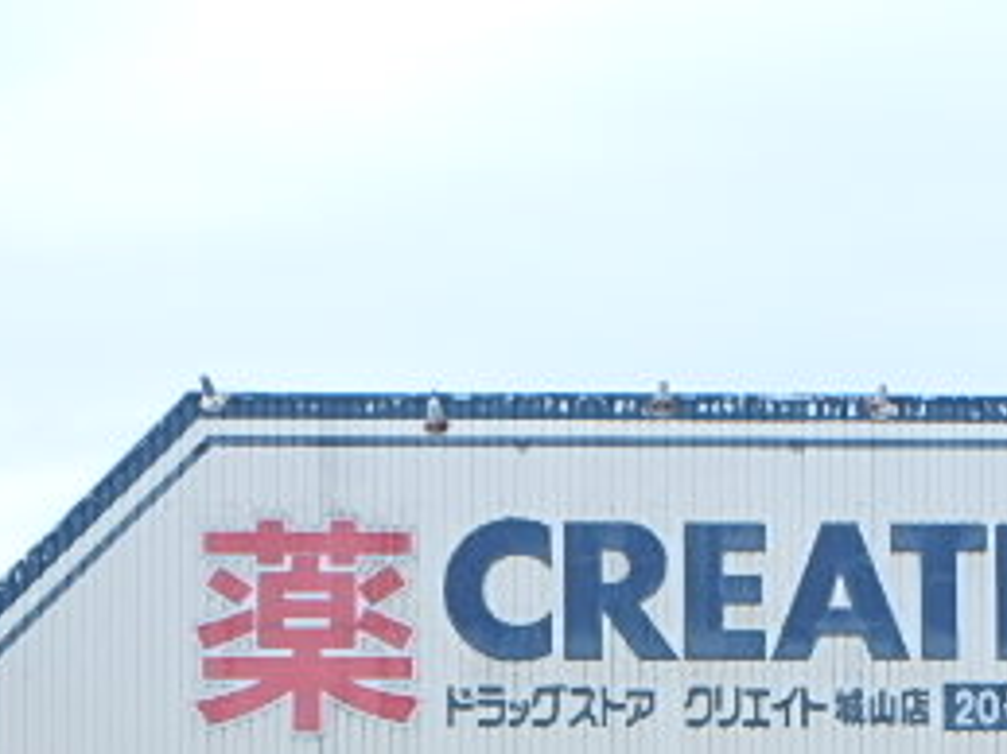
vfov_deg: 11.2
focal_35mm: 131
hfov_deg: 15.0
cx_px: 758
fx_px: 3809
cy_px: 805
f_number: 5.2
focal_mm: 9.4
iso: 200
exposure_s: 1/80
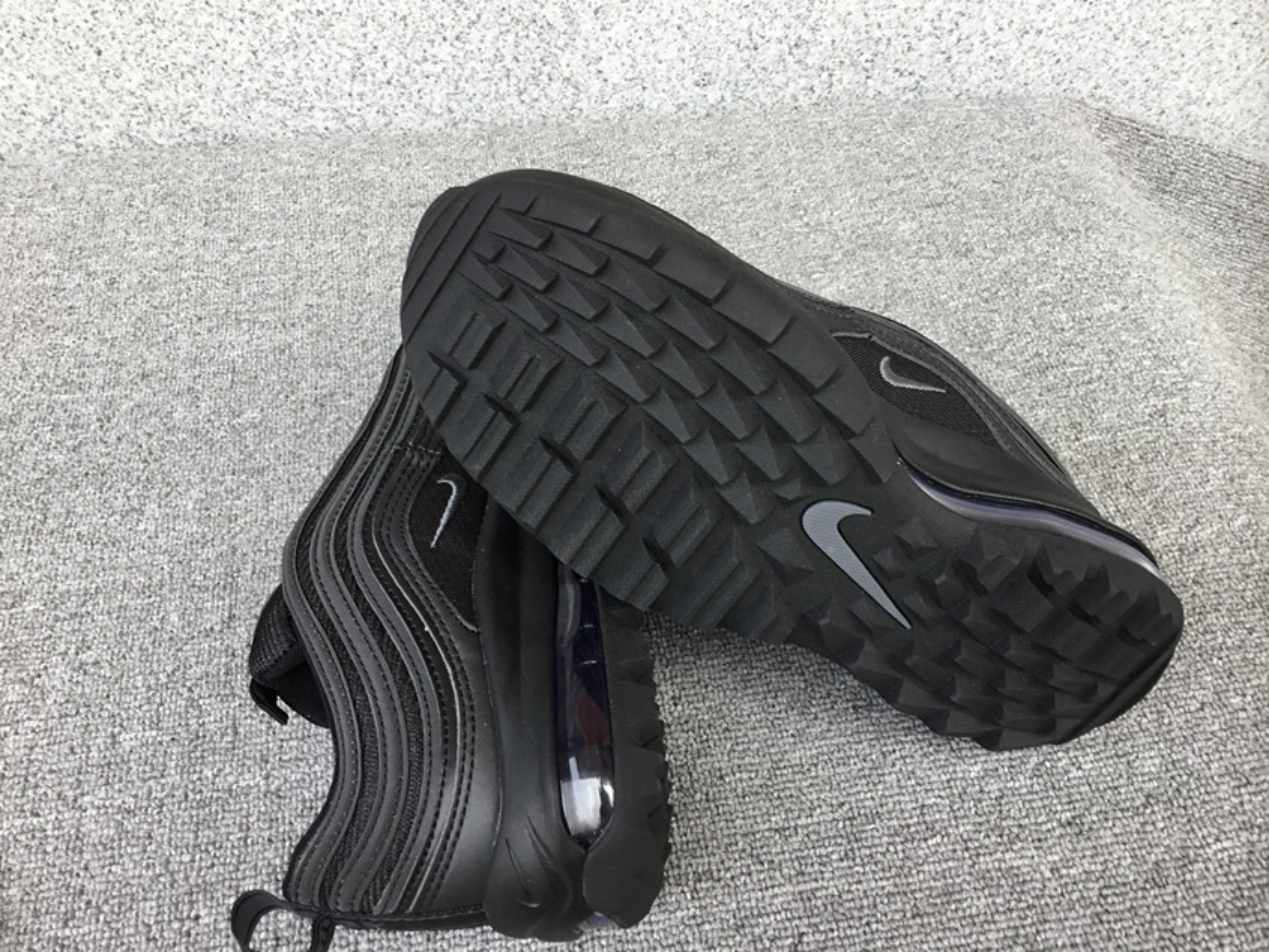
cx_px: 667
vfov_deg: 42.9
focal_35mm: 33
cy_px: 451
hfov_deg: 55.3
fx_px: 1210
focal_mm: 3.3
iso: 32
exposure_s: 1/100
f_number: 2.4
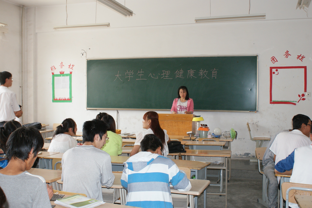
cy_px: 104
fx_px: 338
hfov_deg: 49.6
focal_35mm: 39
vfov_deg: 34.2
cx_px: 156
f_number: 5.6
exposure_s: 1/60
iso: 400
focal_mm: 26
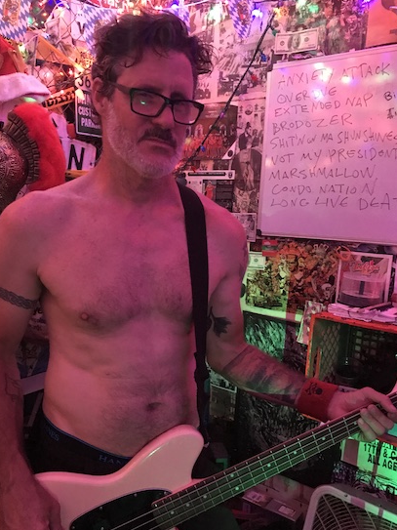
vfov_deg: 55.2
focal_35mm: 33
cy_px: 303
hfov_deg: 42.9
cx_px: 184
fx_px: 505
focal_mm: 3.99
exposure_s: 1/4
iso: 100
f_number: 1.8
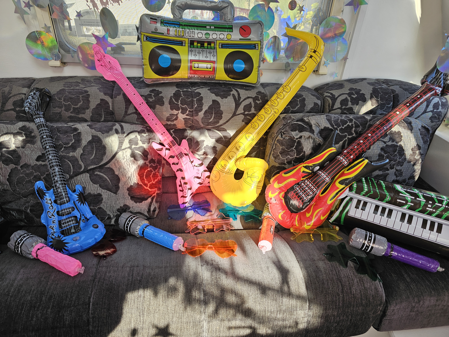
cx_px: 224
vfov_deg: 58.9
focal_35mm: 23
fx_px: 298
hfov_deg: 73.9
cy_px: 168
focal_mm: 6.3
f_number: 1.7
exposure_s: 1/180
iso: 32
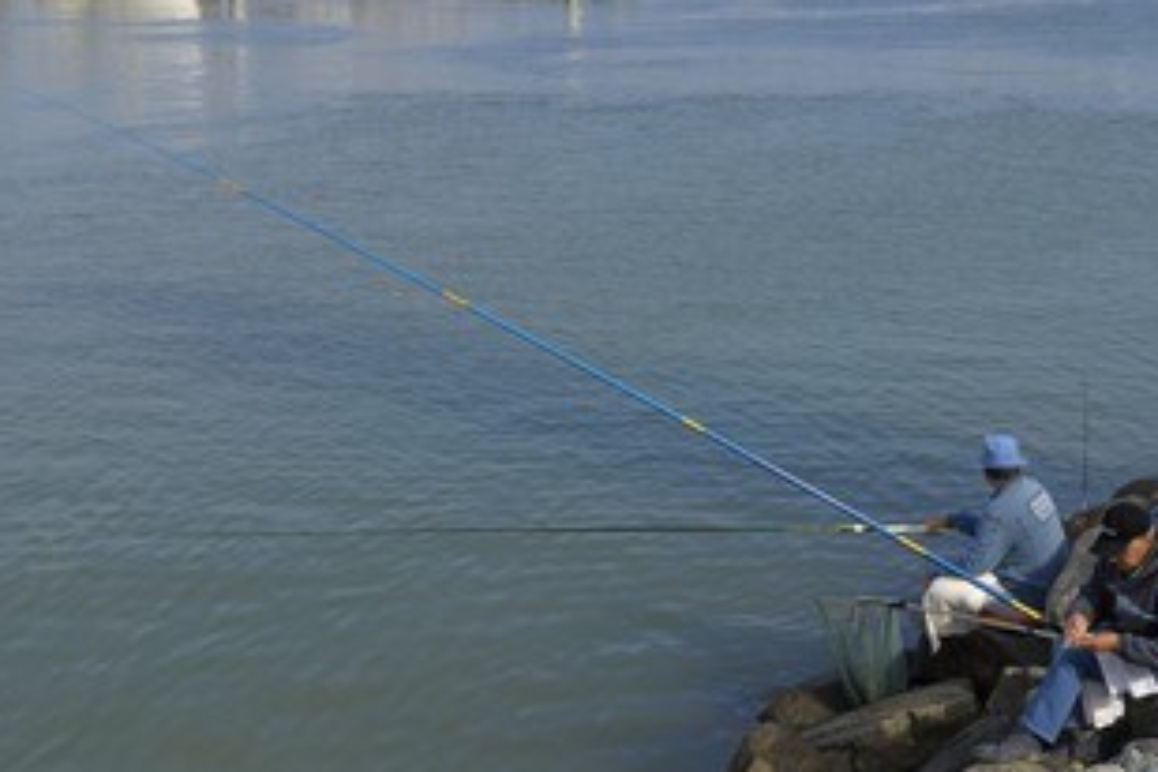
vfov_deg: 23.7
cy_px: 285
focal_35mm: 57
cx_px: 690
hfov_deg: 34.9
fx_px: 1833
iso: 100
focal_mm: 28
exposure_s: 1/160
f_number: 7.6
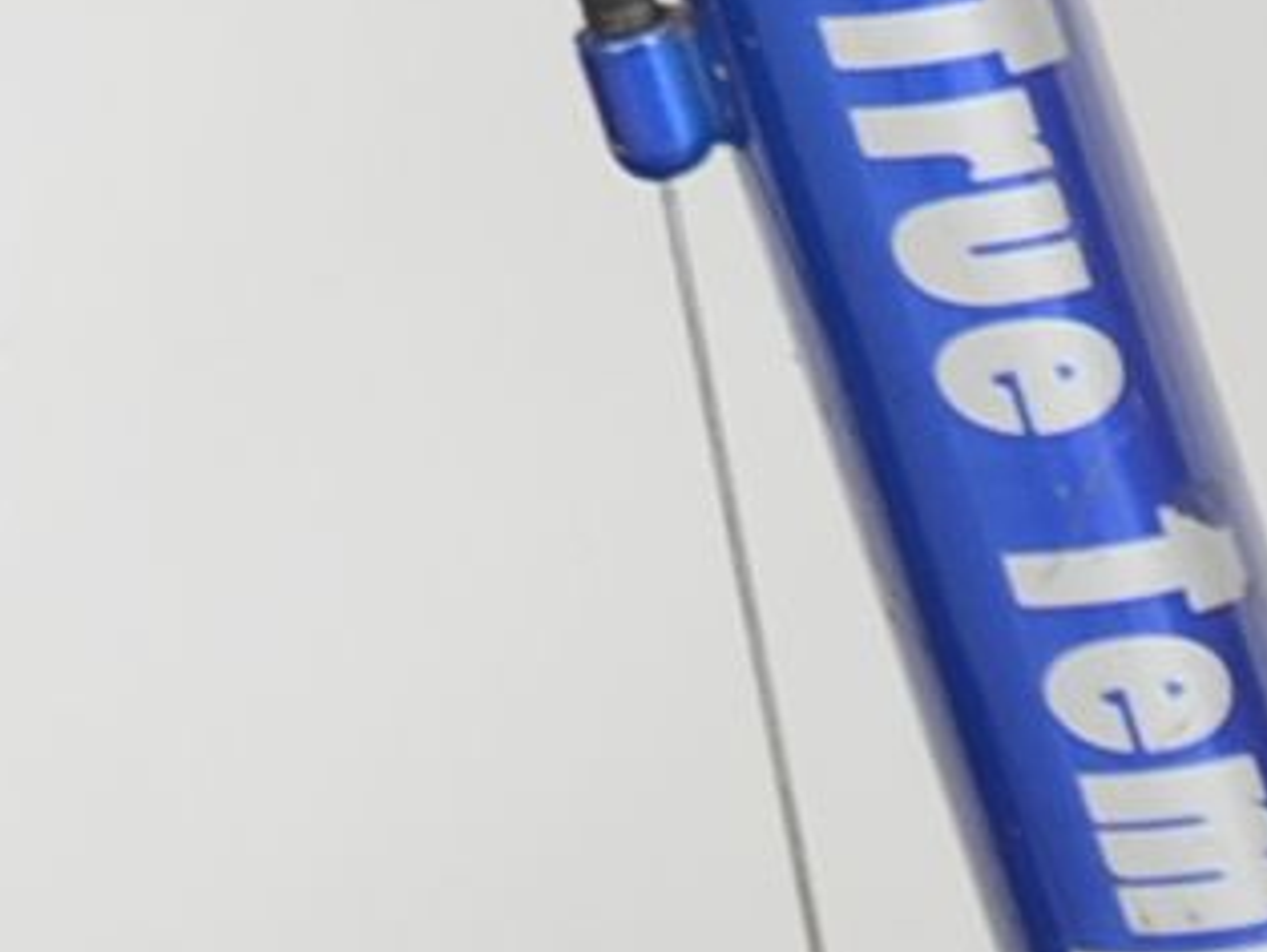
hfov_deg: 2.2
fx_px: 33076
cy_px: -2049
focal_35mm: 903
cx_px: -2691
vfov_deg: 1.6
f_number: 5.6
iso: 160
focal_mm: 80
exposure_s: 1/60
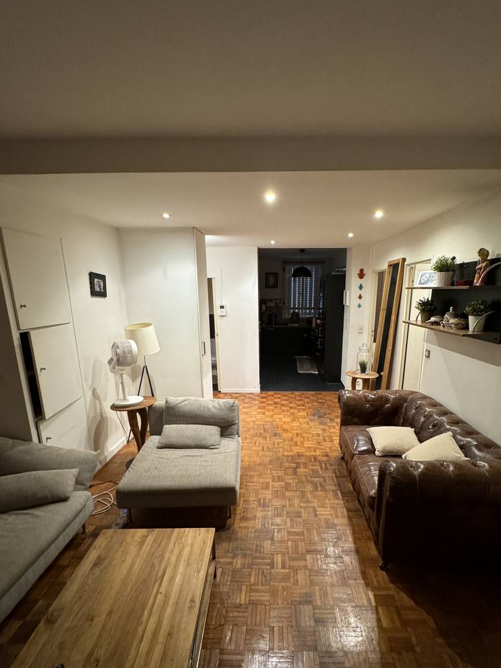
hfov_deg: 74.6
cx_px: 269
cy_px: 371
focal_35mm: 17
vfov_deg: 90.7
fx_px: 328
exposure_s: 1/50
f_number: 2.2
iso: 640
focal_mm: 2.22
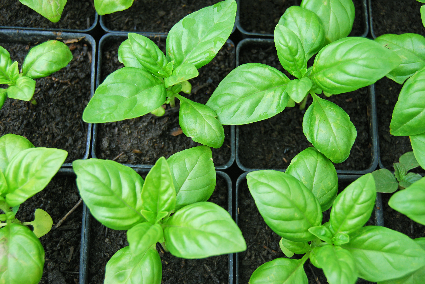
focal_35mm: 57
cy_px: 142
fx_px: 674
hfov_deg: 35.0
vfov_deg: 23.8
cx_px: 212
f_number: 6.3
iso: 200
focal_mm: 38
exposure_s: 1/60
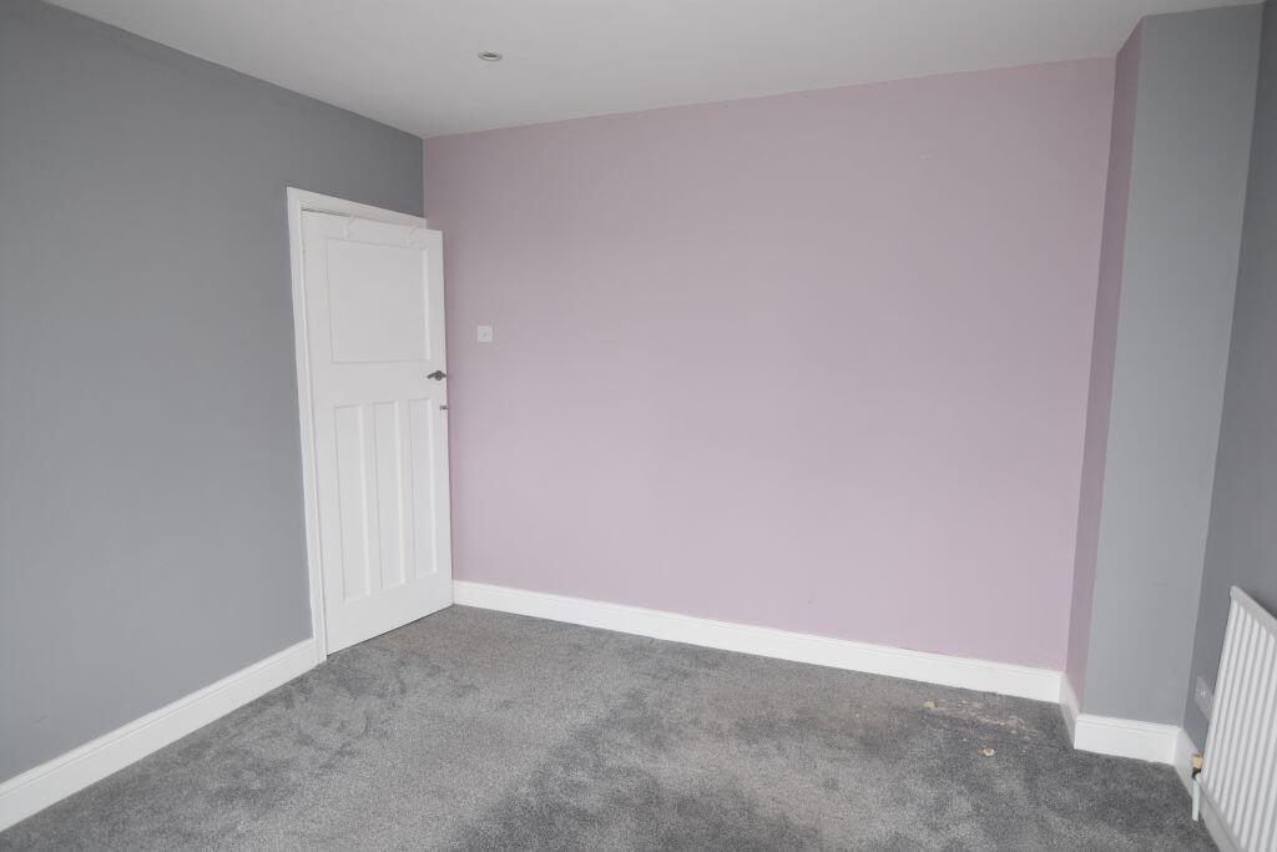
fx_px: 745
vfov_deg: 59.5
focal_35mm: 21
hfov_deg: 81.2
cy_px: 426
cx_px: 638
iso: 400
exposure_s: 1/125
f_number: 2.8
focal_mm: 14
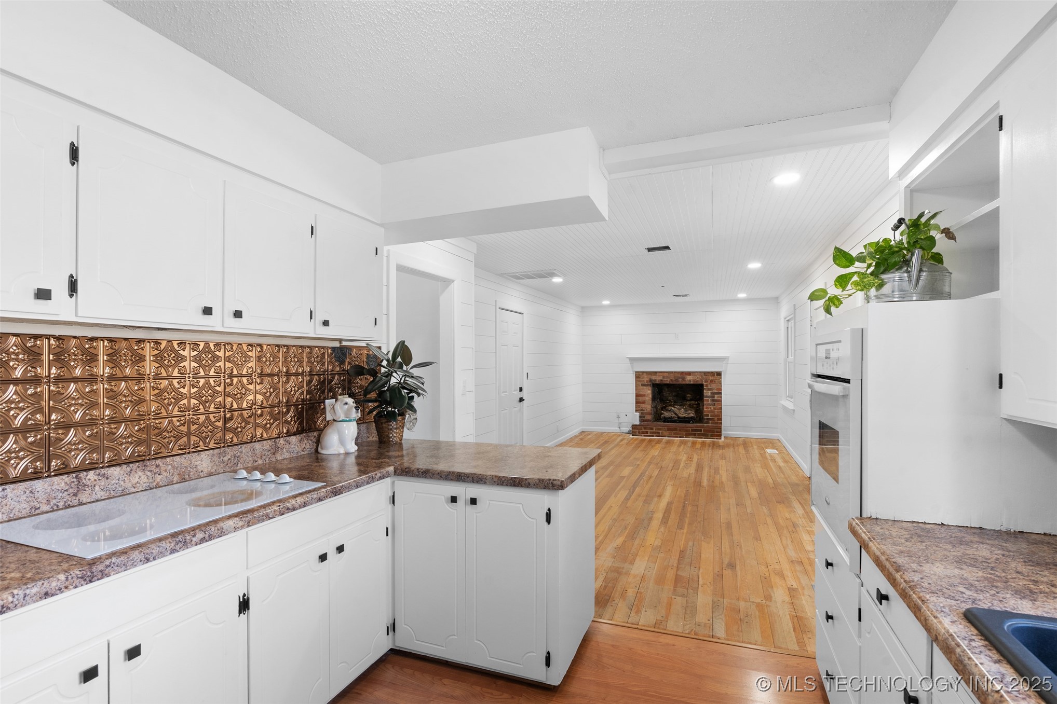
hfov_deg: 96.7
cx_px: 528
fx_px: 470
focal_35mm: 16
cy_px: 352
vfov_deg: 73.7
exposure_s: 1/5
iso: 500
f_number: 9
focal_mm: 16
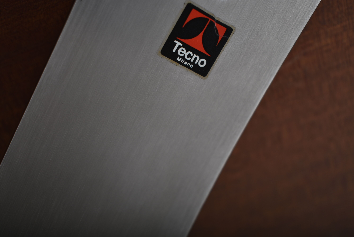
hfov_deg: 41.1
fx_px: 472
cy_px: 118
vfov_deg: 28.1
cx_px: 177
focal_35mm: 48
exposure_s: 1/200
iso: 100
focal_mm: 32
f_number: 4.5
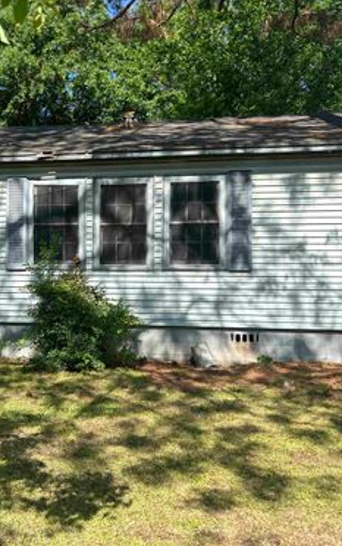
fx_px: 551
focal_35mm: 37
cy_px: 272
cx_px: 75
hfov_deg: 33.6
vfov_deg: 52.7
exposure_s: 1/2008
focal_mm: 5.7
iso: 50
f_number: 1.5
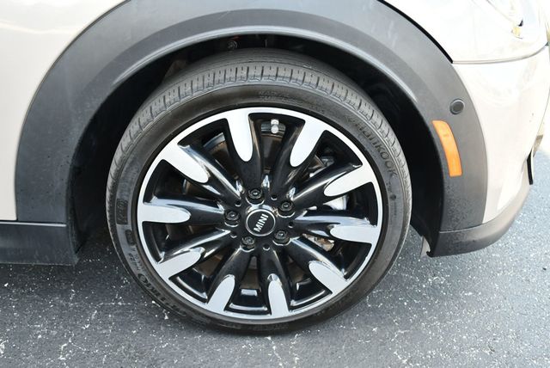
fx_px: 550
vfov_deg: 36.9
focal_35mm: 36
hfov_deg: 53.1
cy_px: 184
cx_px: 275
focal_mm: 18
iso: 450
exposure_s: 1/250
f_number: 3.5
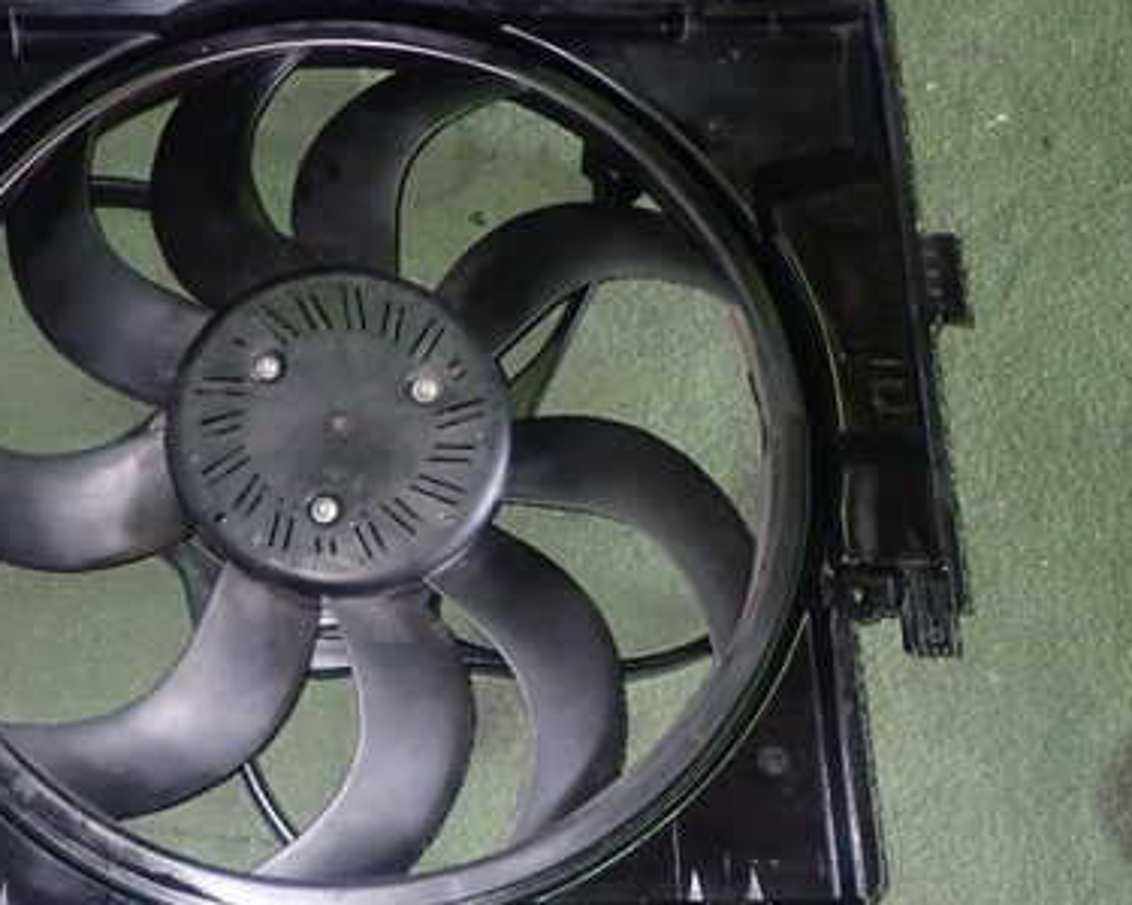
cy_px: 501
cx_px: 359
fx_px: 1307
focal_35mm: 39
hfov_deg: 46.0
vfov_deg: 38.2
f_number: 5.6
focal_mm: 4.5
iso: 800
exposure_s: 1/30
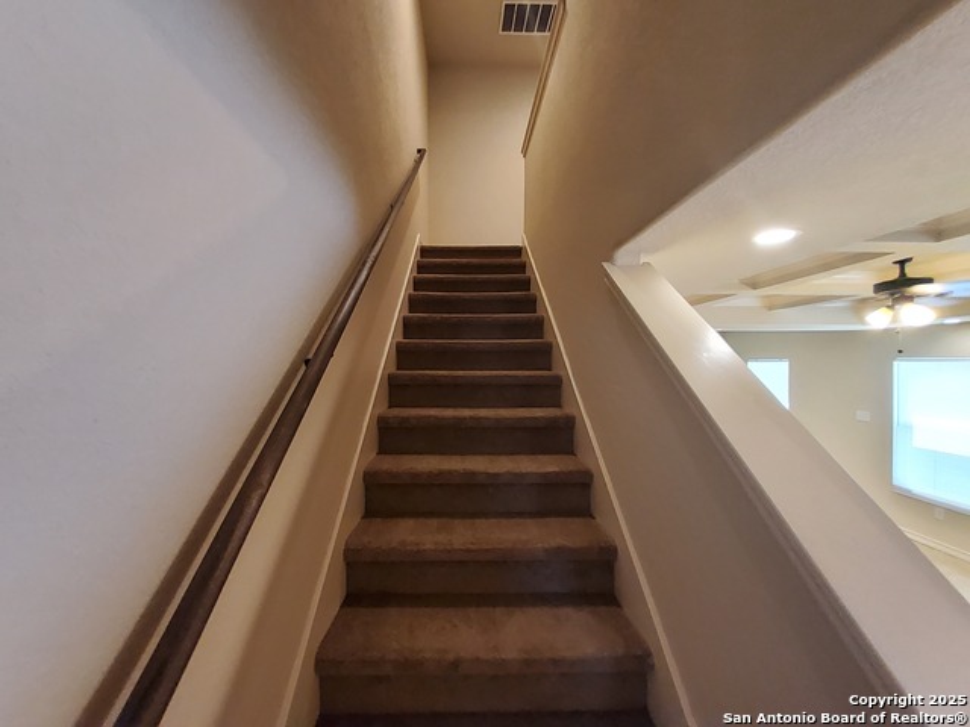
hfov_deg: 106.2
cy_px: 364
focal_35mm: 13
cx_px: 485
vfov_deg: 89.9
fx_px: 364
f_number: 2.2
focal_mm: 1.13
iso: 400
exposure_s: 1/30
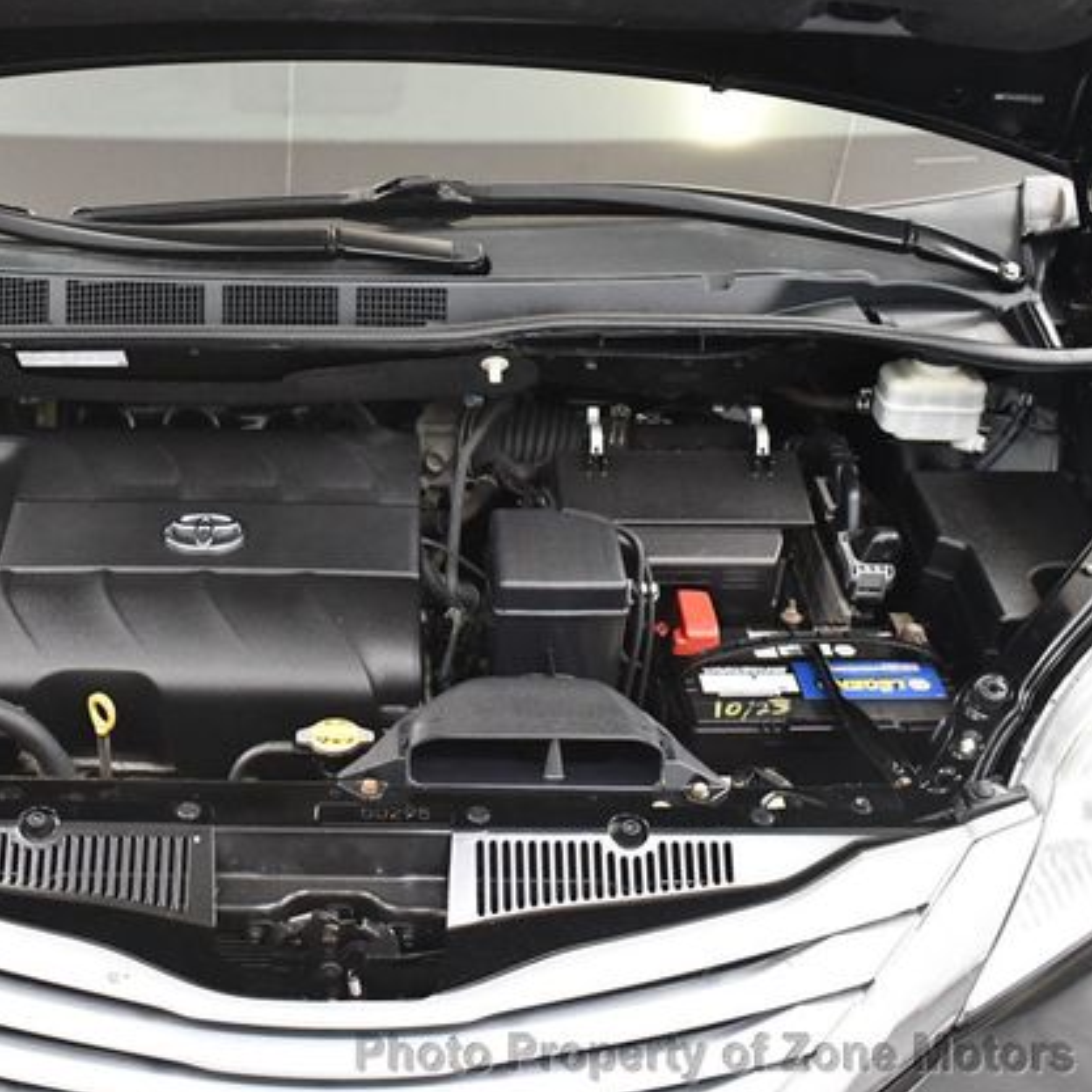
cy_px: 545
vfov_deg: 36.1
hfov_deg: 35.5
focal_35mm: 47
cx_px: 325
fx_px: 1677
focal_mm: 18
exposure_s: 1/100
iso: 3200
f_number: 3.5
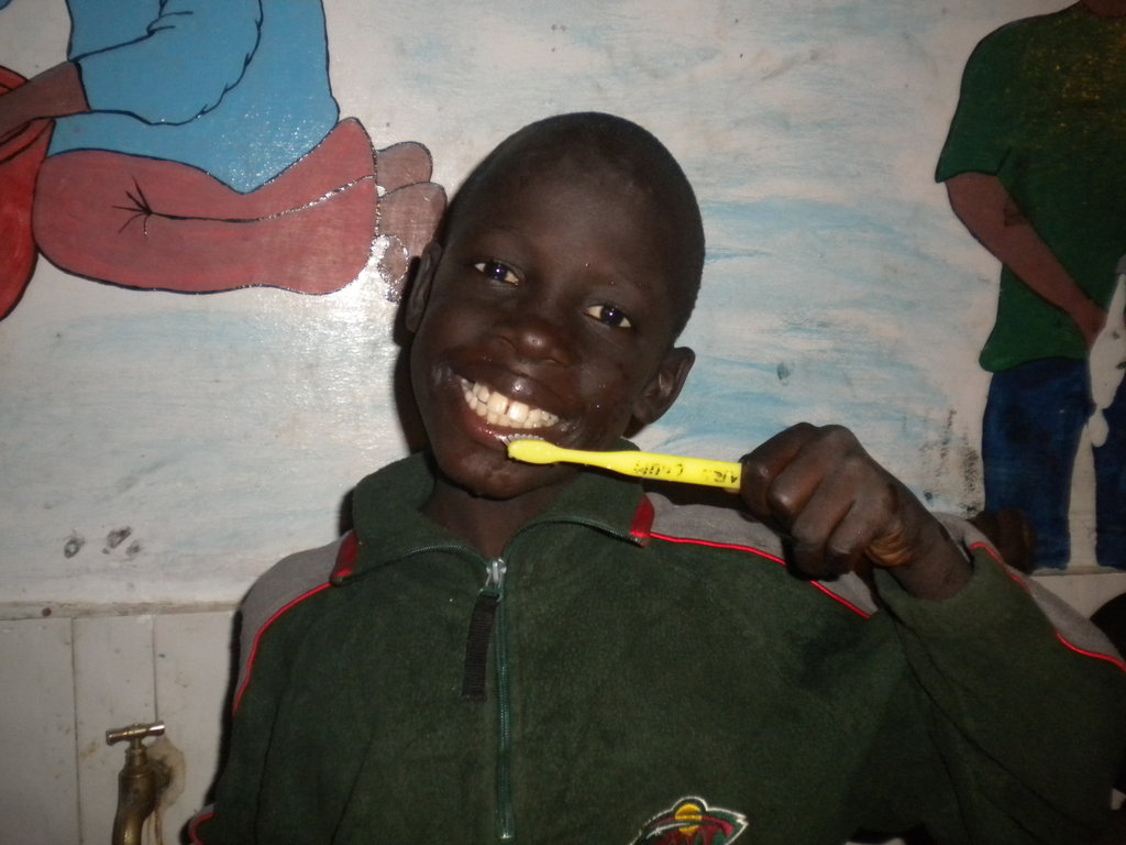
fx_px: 1138
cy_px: 422
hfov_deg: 52.6
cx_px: 563
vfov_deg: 40.7
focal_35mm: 35
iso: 400
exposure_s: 1/30
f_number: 3.1
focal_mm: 6.3
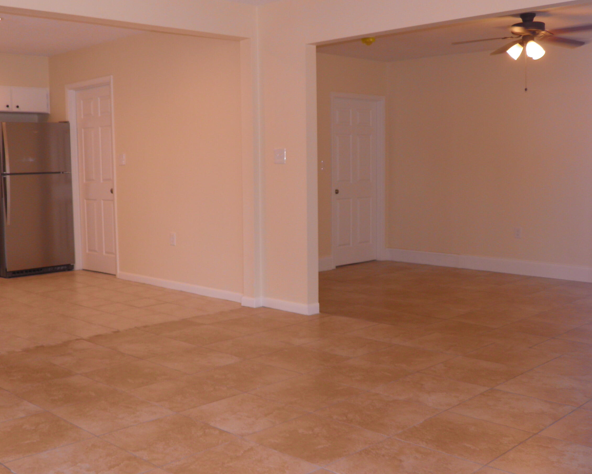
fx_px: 683
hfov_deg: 46.5
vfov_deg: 38.2
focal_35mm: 39
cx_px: 225
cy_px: 233
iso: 64
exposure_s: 1/40
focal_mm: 5.5
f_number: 3
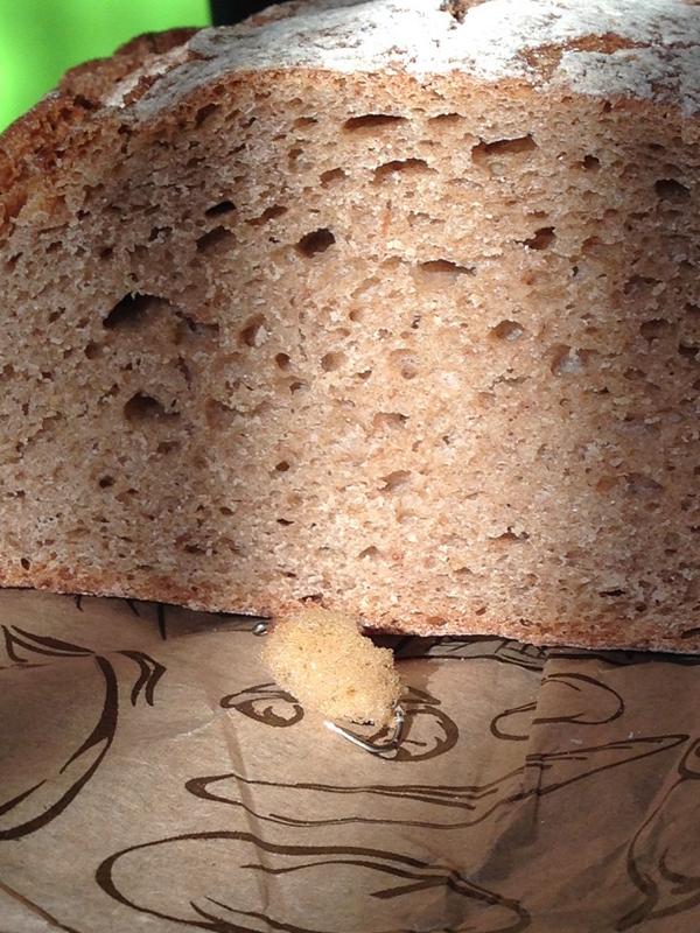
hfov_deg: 42.9
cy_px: 466
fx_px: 890
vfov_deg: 55.4
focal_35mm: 33
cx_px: 350
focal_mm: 4.12
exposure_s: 1/231
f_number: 2.4
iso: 50
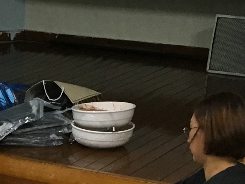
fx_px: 1012
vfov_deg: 9.8
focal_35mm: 143
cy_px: 336
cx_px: -109
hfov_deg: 13.1
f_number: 2.2
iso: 100
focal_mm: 4.15
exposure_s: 1/30
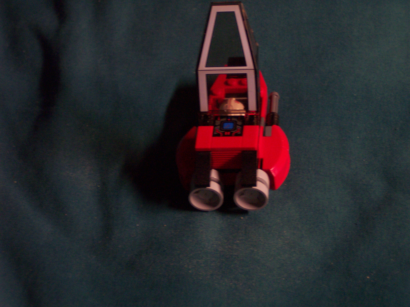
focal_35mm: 89
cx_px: 205
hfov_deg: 22.0
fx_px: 1054
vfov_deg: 16.6
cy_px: 154
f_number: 4.1
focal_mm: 18.7
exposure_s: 1/8
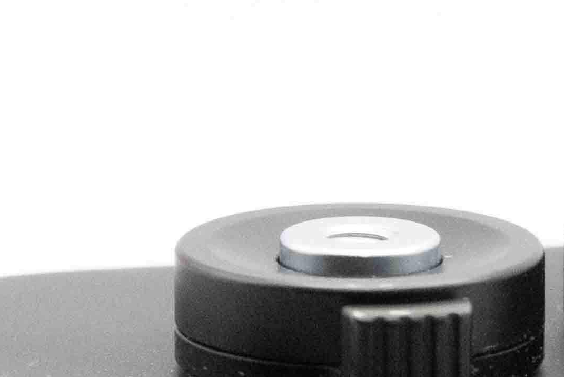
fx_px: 11018
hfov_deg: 2.9
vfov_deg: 1.9
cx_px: 1330
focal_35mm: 703
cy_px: 969
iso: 3200
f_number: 9
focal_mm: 90
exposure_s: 1/400
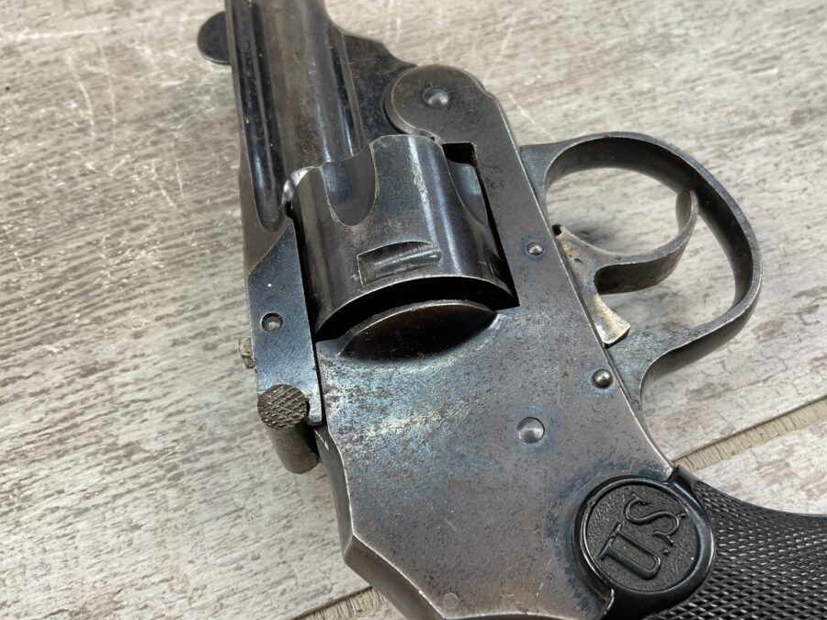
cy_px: 329
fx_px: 788
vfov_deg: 42.9
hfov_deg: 55.2
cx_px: 462
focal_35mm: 33
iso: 16
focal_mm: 3
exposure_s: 1/120
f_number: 1.8
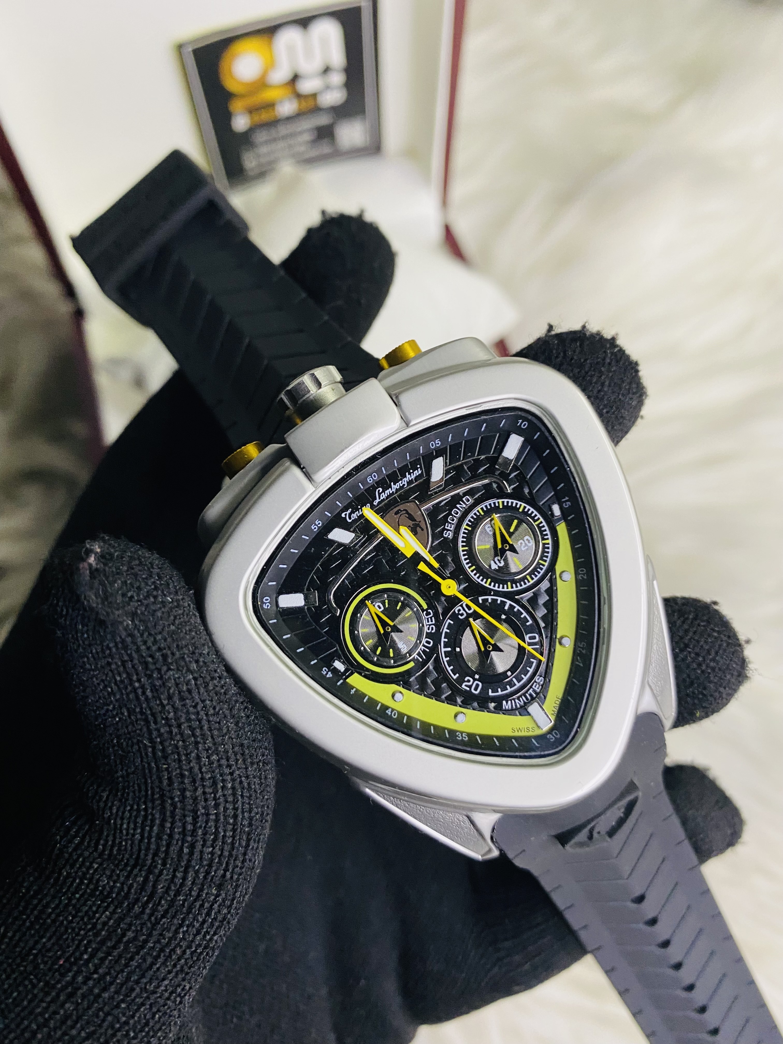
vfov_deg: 67.3
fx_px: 784
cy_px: 522
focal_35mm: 26
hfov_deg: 53.1
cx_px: 392
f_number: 1.8
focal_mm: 4.25
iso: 160
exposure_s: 1/50
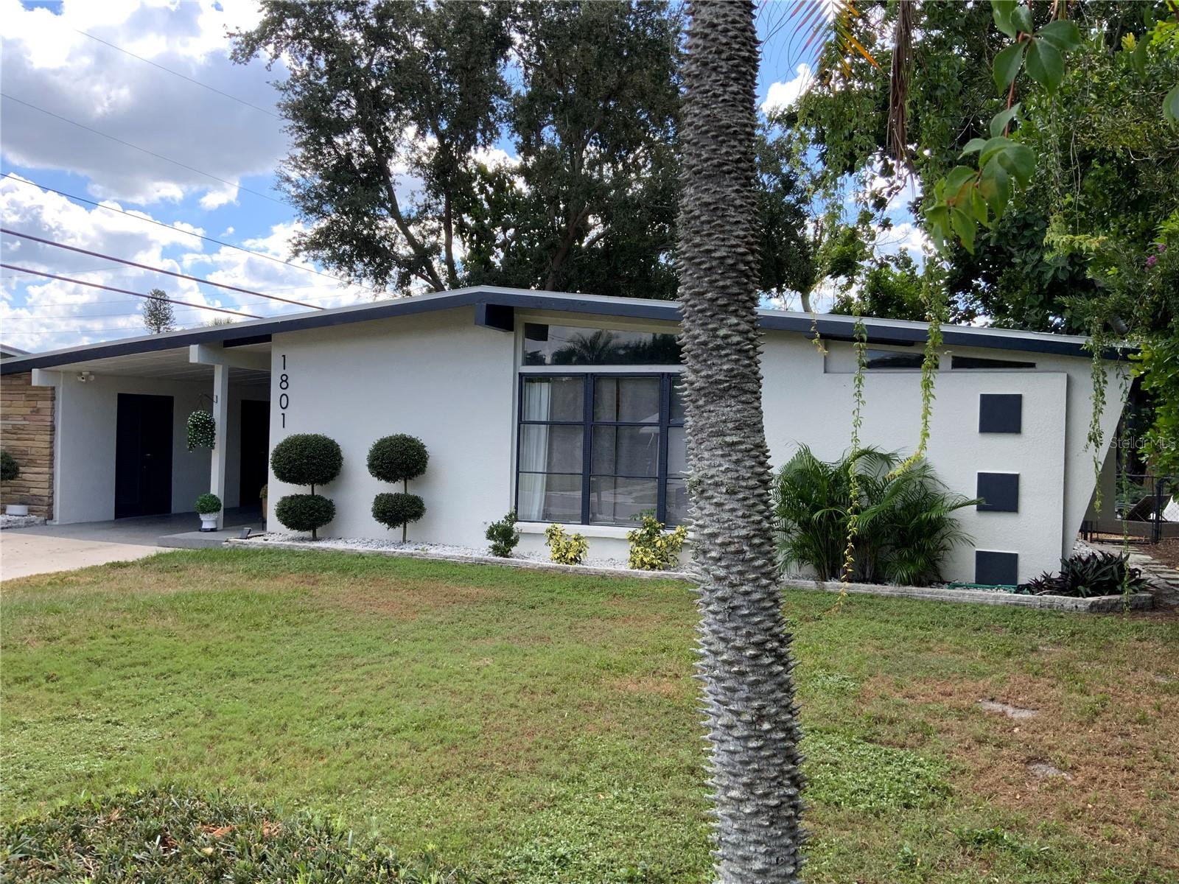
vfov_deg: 48.2
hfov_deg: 61.7
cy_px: 442
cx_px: 590
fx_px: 988
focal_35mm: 29
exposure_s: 1/562
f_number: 1.8
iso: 16
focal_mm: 3
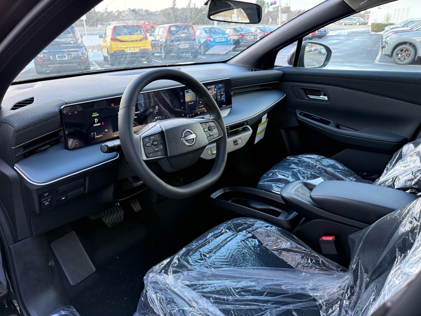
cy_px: 158
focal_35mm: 24
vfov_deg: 56.8
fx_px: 292
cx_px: 210
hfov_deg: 71.6
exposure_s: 1/121
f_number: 1.78
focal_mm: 6.76
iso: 160
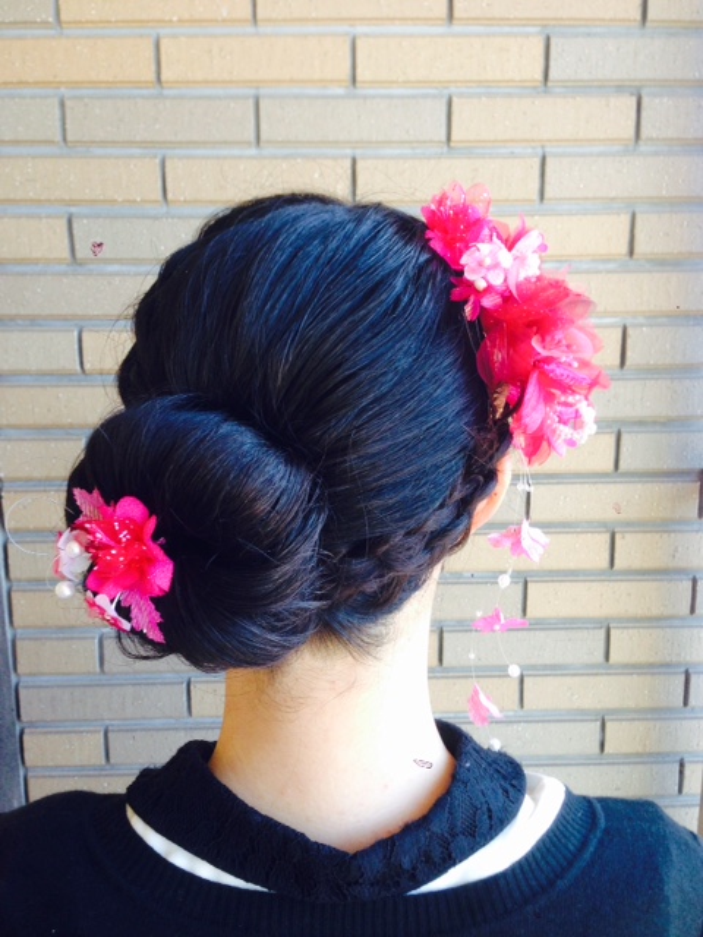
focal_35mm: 33
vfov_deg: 55.4
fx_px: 894
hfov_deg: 42.9
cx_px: 352
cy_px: 468
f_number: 2.4
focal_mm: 4.12
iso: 64
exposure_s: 1/60
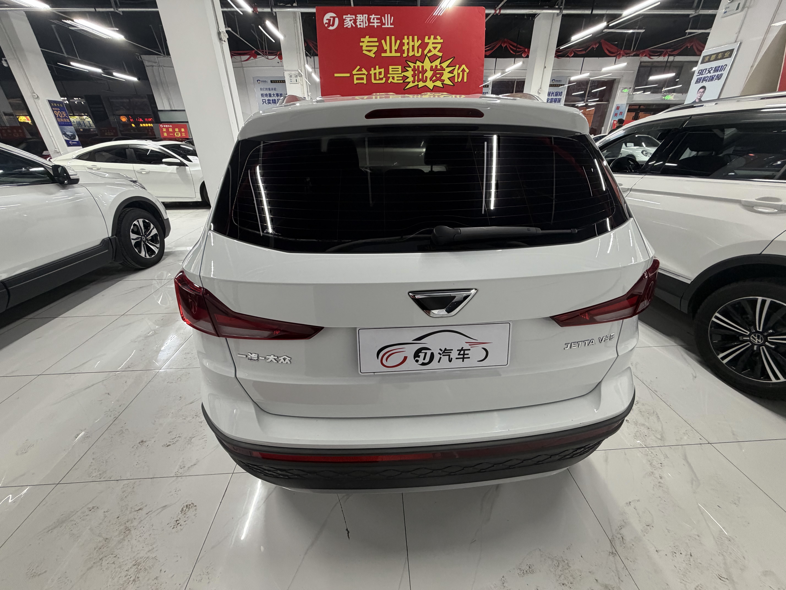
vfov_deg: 85.7
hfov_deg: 102.1
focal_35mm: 14
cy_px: 295
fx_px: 318
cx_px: 393
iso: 250
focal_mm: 2.22
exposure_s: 1/50
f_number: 2.2
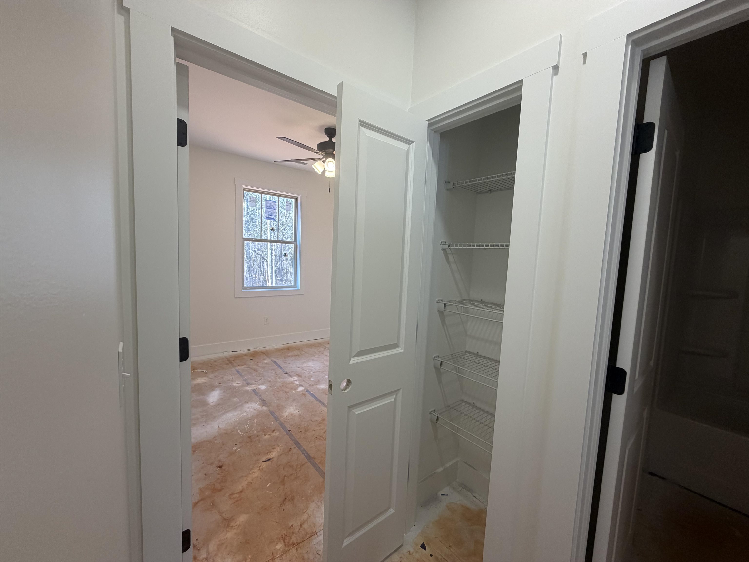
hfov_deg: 102.1
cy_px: 281
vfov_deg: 85.7
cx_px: 374
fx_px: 303
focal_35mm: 14
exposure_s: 1/120
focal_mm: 2.22
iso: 125
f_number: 2.2
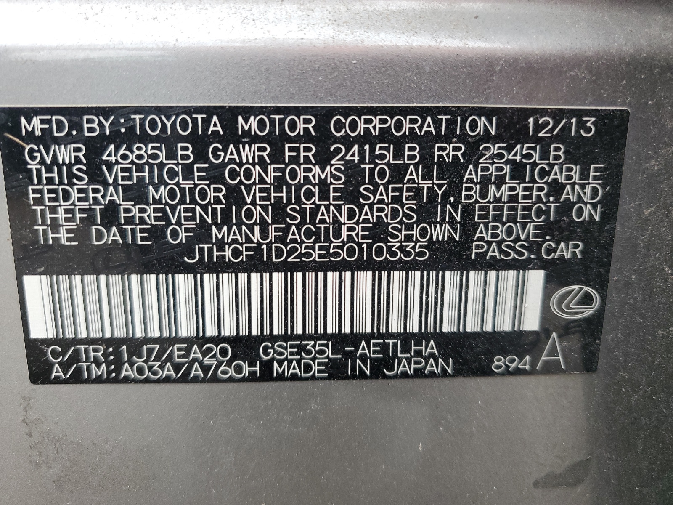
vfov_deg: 53.1
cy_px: 252
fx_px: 505
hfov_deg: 67.3
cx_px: 336
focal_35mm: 26
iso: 71
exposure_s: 1/120
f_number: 1.5
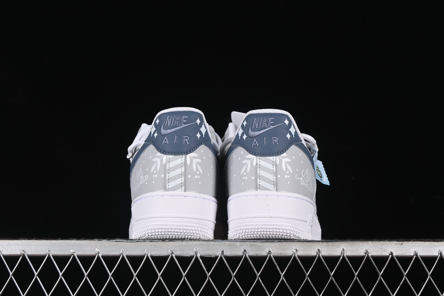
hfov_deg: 27.0
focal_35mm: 75
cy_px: 148
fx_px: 925
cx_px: 222
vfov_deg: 18.2
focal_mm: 50
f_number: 8
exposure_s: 1/80
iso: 160
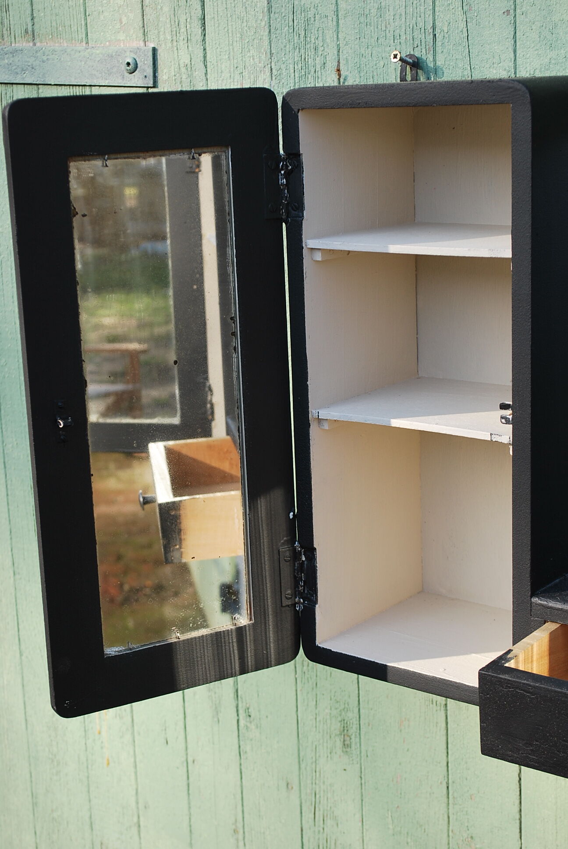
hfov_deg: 21.6
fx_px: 1487
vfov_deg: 31.9
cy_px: 424
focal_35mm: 63
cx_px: 284
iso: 140
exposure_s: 1/125
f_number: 5.6
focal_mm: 42
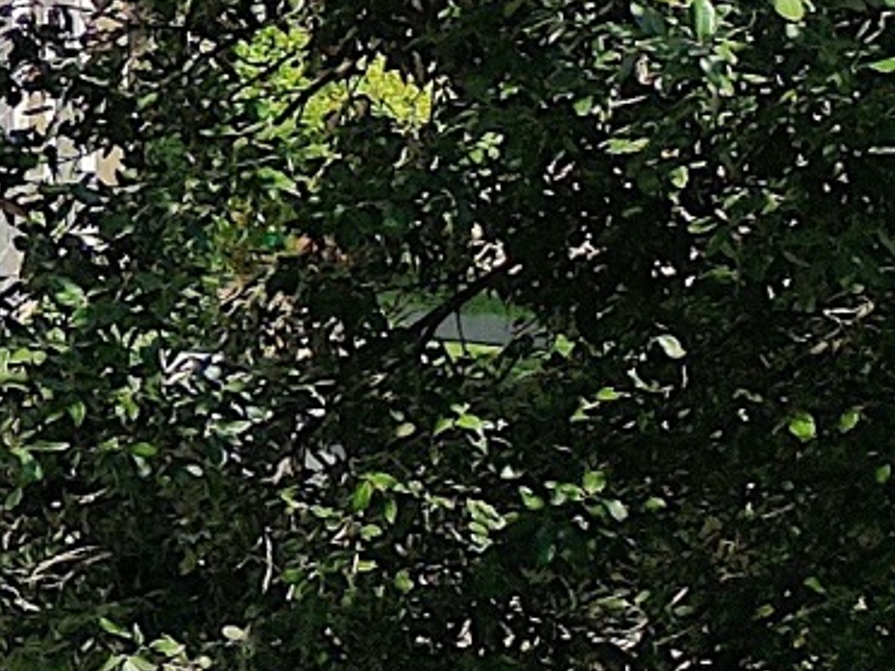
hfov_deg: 8.8
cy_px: -474
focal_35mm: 165
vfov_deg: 8.7
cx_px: -2144
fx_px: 4266
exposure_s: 1/2000
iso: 100
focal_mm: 6.72
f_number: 1.7
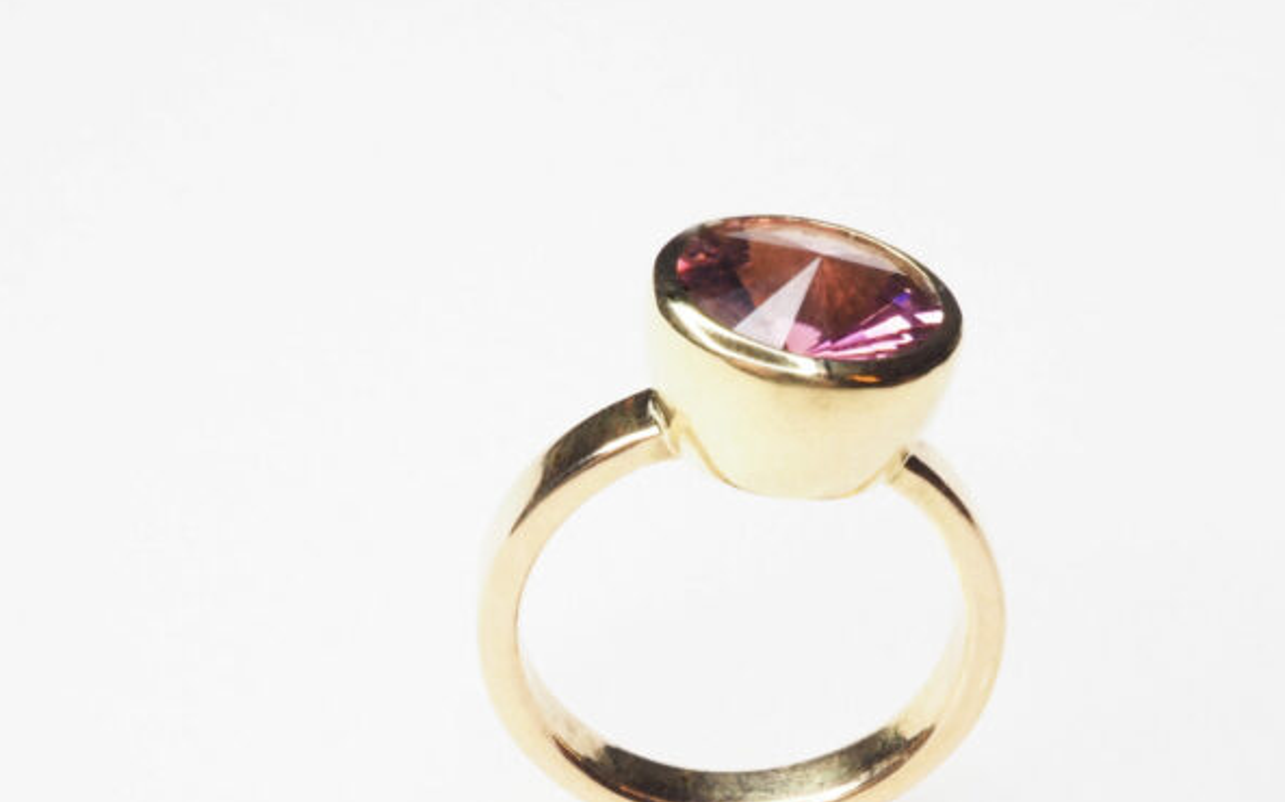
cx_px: 793
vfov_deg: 14.8
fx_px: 3080
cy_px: 565
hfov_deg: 23.5
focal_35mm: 88
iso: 1250
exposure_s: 1/80
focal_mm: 30
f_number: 22
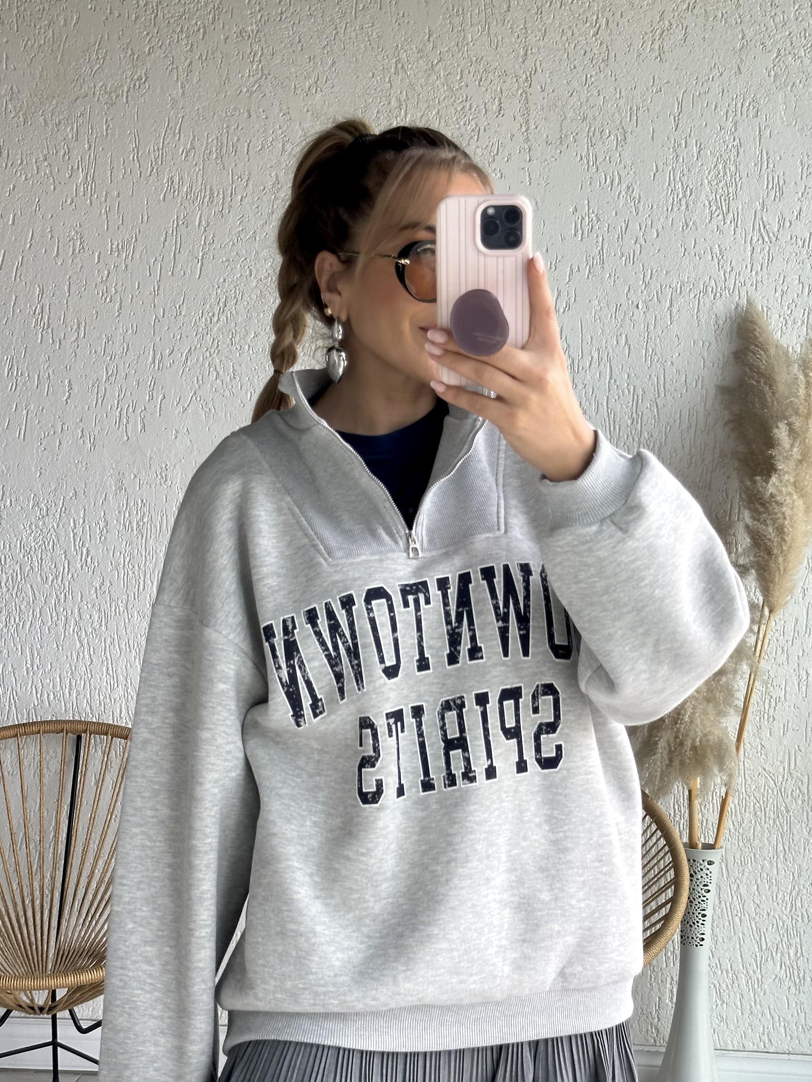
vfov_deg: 29.8
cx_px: 451
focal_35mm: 65
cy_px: 618
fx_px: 2033
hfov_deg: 22.6
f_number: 1.78
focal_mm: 6.86
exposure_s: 1/389
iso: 64
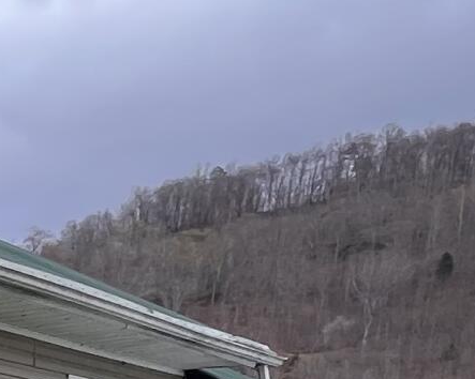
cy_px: 671
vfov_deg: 15.5
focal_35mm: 86
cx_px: -851
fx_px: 1208
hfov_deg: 12.5
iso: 32
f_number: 1.8
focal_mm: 1.57
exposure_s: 1/306
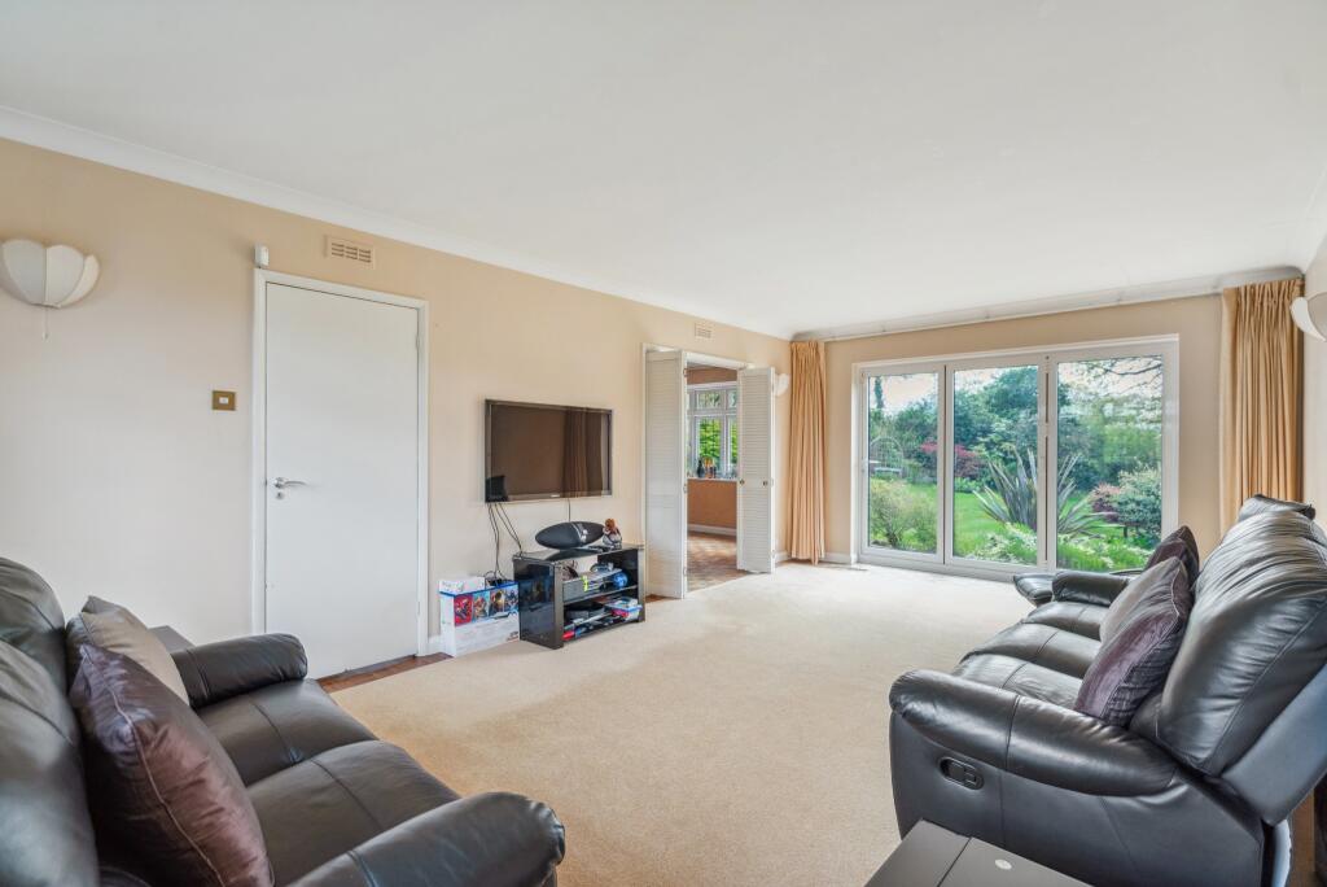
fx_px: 590
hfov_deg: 96.7
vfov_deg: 73.8
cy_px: 444
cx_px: 664
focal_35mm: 16
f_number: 4
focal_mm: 16
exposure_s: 1/100
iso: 640
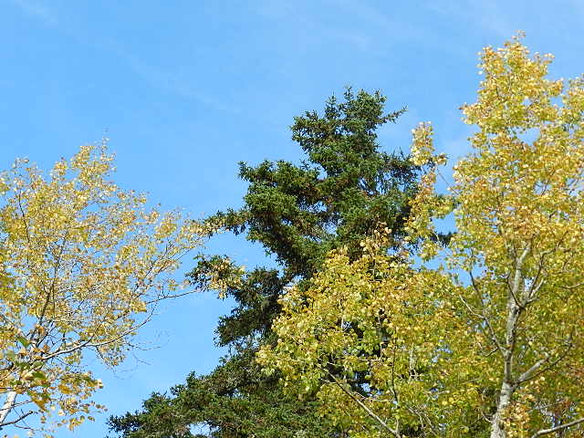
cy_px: 219
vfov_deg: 12.9
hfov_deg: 17.1
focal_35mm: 115
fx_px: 1940
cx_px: 292
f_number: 4.8
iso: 160
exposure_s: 1/400
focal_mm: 20.5
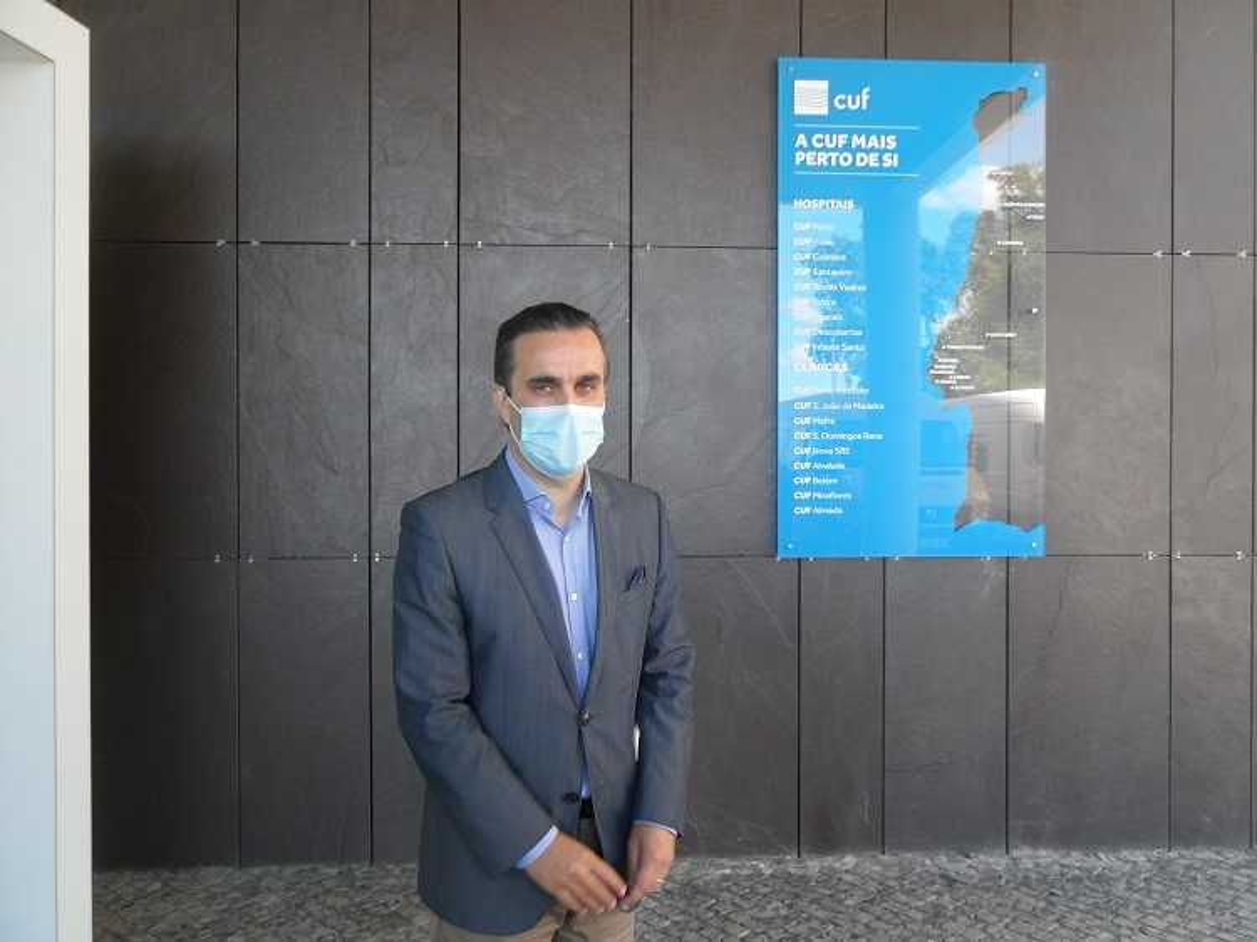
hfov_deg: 63.5
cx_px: 628
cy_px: 471
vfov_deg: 49.7
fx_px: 1016
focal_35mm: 28
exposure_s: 1/45
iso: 100
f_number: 3.4
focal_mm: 5
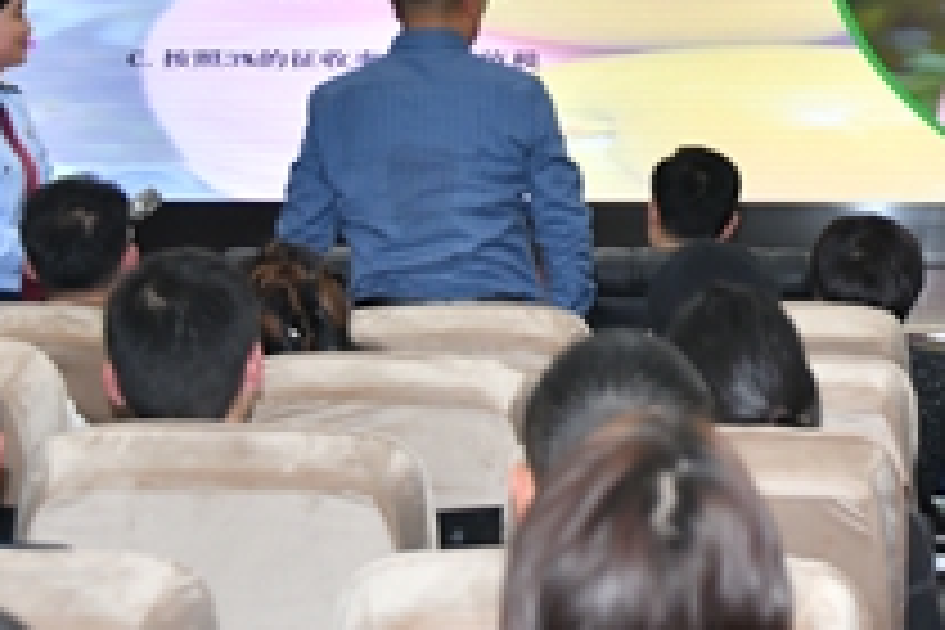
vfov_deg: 10.7
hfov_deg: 16.0
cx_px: 904
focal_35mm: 126
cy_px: -135
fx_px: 3307
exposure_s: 1/320
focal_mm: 44
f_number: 4.2
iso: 1250
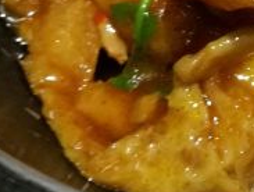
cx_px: 358
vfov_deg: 13.9
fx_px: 757
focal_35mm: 103
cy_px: -52
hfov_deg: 17.5
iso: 320
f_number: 2.2
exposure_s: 1/33.3
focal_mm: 4.5
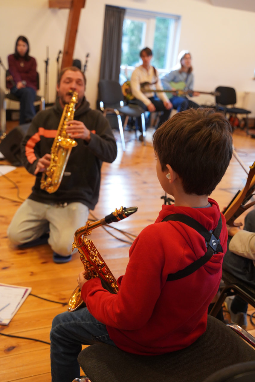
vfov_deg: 49.6
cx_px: 128
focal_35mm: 39
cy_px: 191
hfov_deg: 34.2
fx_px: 414
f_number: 4
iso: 2500
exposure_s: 1/160
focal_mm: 39
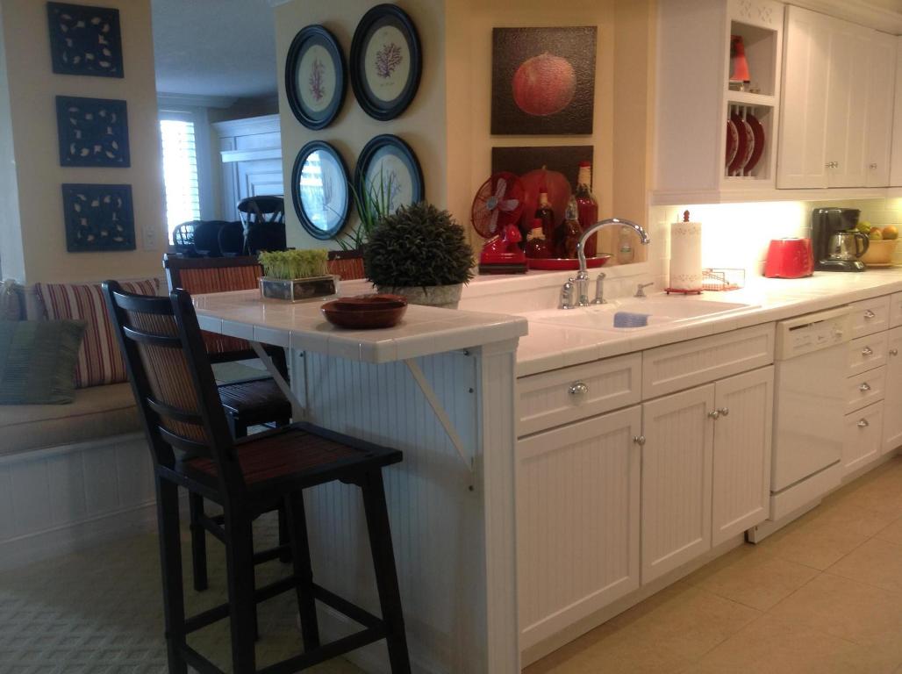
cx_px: 451
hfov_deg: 52.7
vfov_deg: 40.6
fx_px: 911
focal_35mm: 35
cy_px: 337
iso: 50
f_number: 2.4
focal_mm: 4.28
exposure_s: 1/17
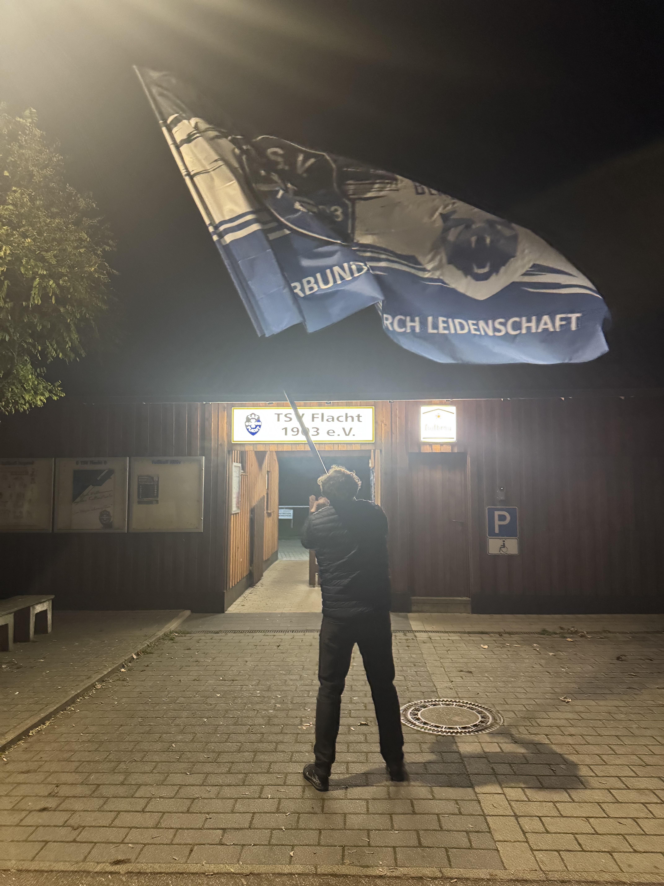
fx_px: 614
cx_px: 332
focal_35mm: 24
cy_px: 443
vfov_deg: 71.6
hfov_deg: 56.8
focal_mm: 6.76
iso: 800
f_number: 1.78
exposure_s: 1/33
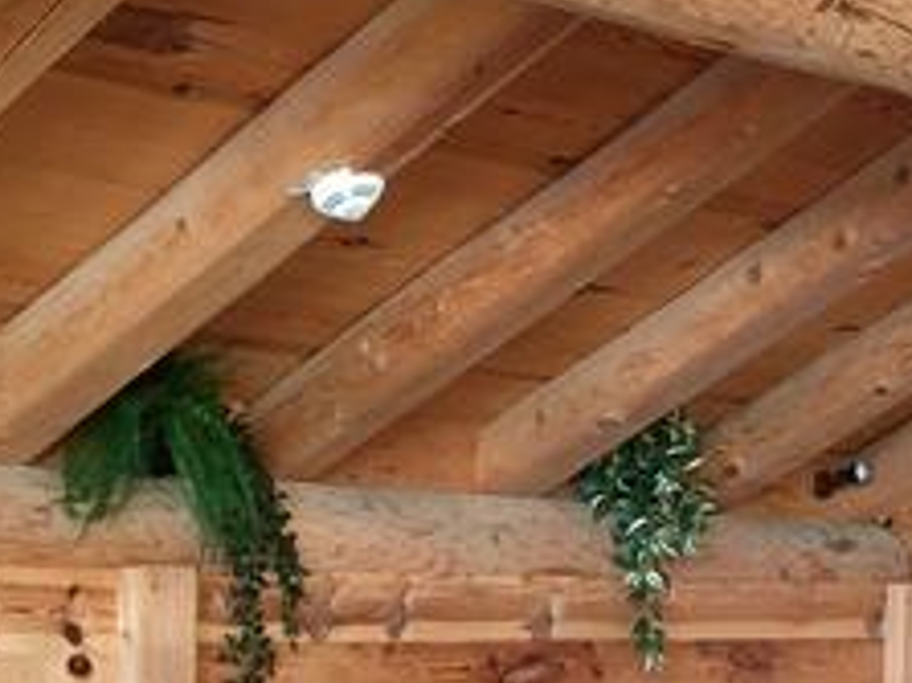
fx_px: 2739
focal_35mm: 104
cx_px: 761
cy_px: 622
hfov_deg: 18.7
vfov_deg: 14.1
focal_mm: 4.15
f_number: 2.2
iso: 100
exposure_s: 1/33
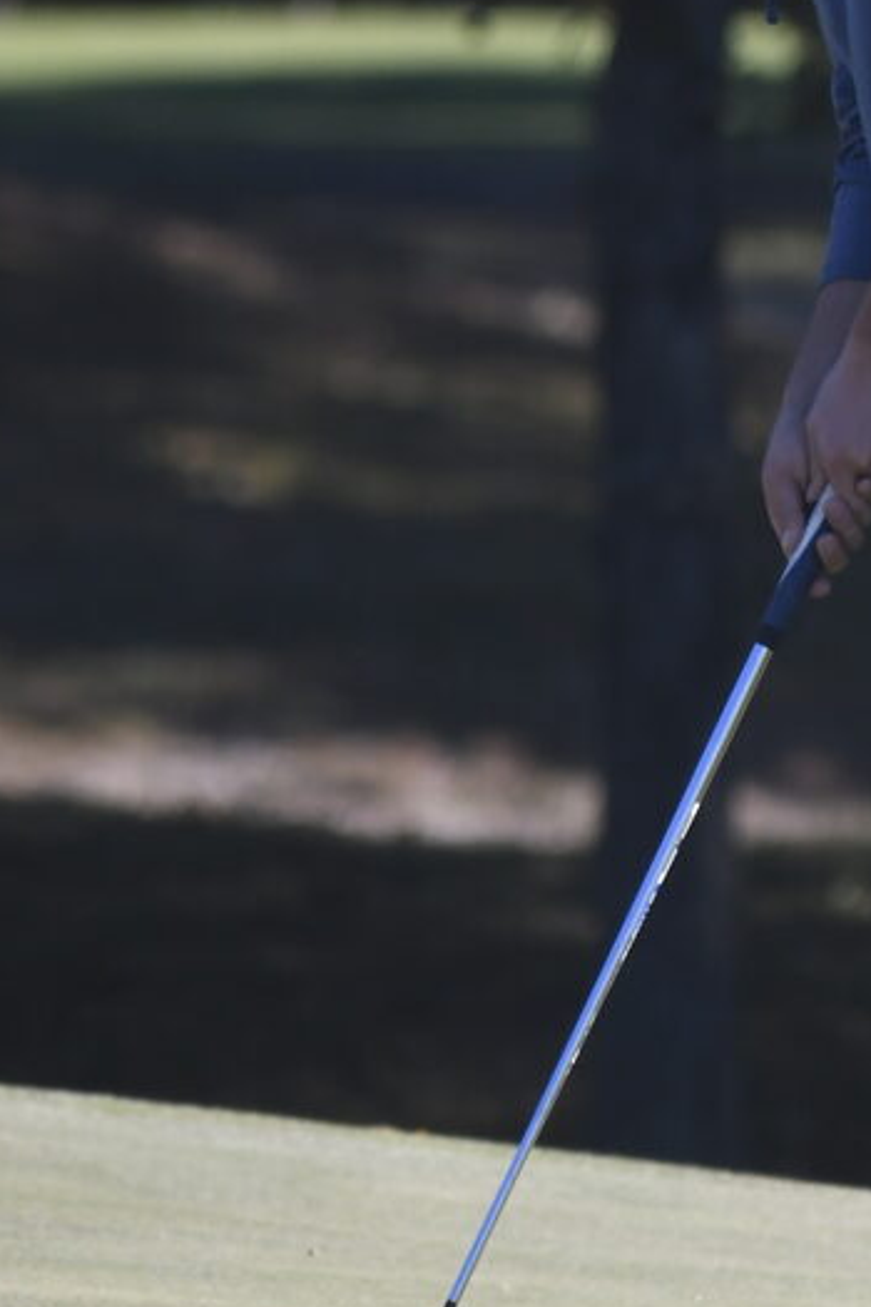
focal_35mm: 1114
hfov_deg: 1.2
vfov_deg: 1.9
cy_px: 279
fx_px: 40426
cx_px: 824
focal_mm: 260
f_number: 6
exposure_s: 1/1000
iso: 400
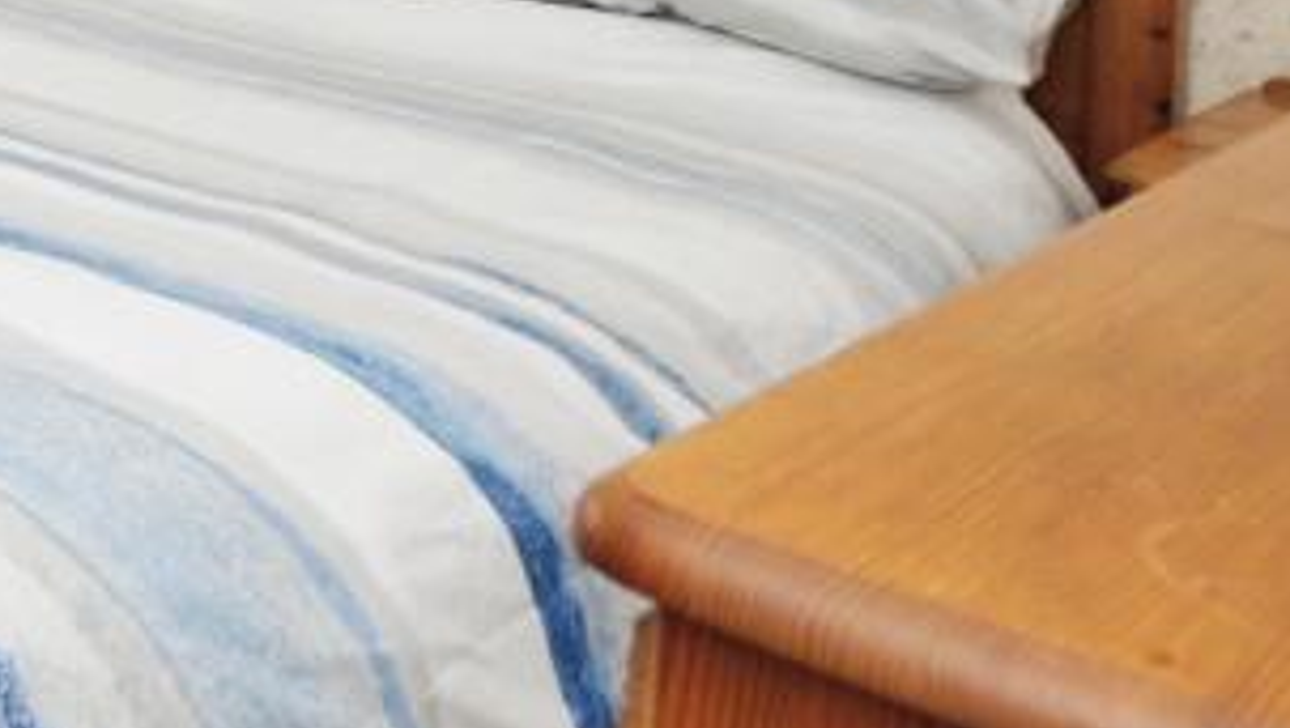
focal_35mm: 53
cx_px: -775
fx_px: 1814
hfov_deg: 25.6
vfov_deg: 19.1
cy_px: -445
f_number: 5
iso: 200
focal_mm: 10
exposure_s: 1/60
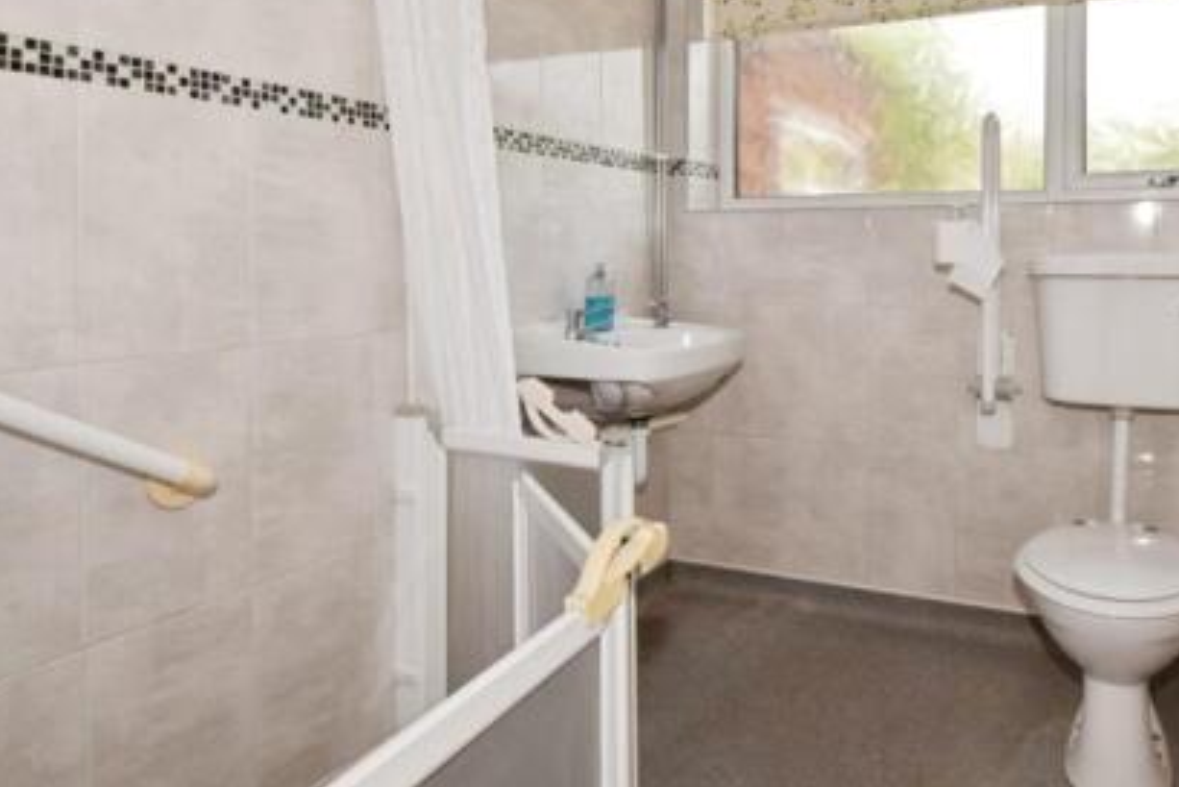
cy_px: 313
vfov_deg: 52.8
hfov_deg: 71.4
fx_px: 786
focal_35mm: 24
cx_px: 791
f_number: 18
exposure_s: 1/60
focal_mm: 10
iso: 1000
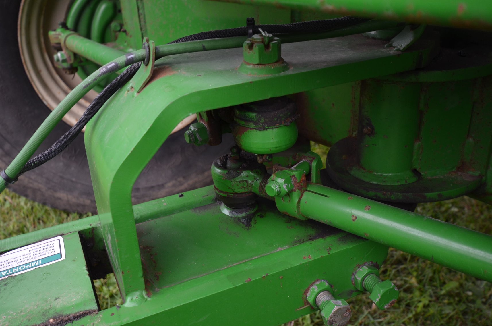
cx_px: 246
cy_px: 163
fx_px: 491
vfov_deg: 36.7
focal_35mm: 36
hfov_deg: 53.2
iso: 400
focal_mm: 24
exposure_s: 1/125
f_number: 5.6
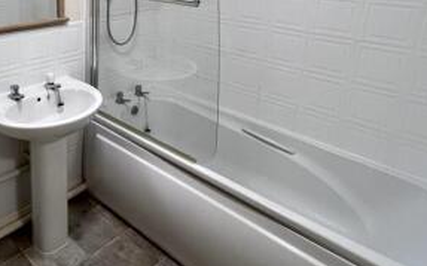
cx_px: 94
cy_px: 38
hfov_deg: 61.8
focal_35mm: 28
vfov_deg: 41.7
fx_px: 326
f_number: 1.8
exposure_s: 1/100
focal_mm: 1.57
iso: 125
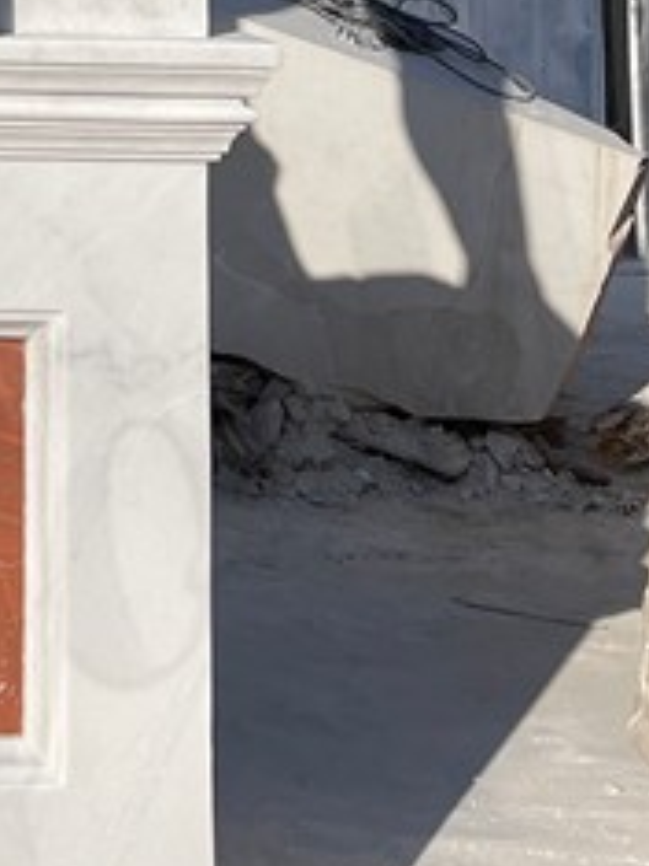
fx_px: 2952
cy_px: -658
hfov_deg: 12.0
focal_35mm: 118
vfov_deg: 14.7
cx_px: -336
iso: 32
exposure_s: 1/7407
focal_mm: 5.1
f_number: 1.6
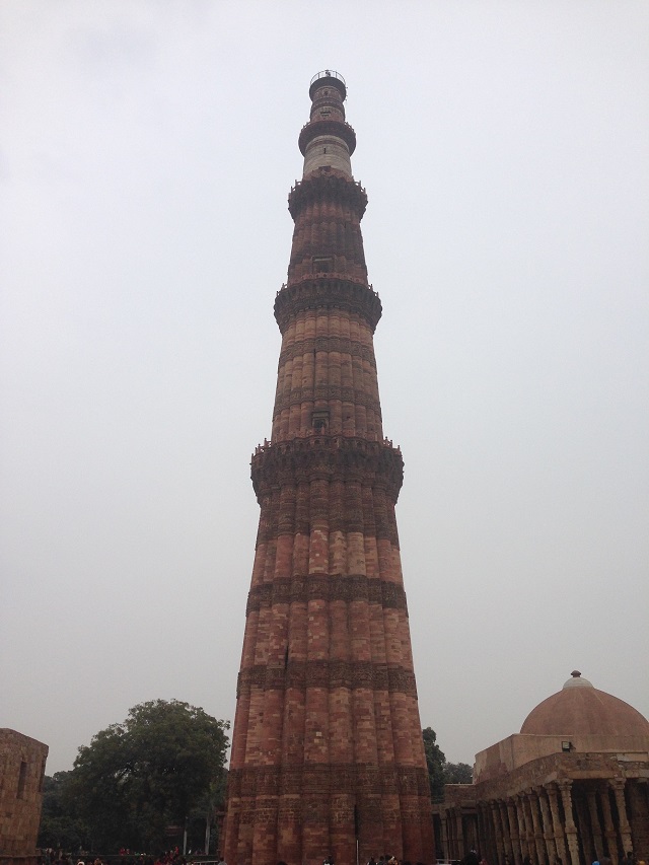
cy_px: 432
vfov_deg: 55.3
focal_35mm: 33
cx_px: 324
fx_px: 825
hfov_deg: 43.0
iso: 50
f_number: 2.4
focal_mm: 4.12
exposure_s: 1/630
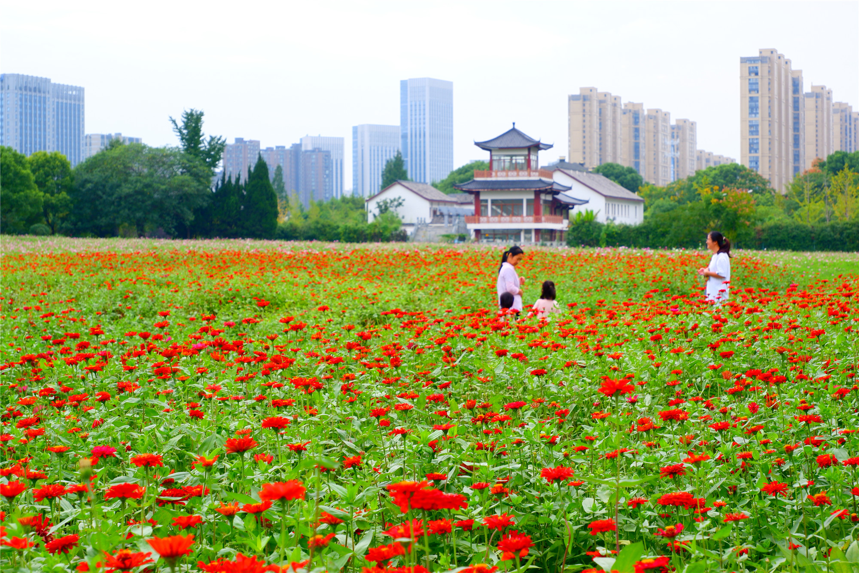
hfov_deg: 29.7
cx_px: 430
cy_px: 286
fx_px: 1622
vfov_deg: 20.0
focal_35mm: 68
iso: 200
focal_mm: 45
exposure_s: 1/210
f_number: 5.6
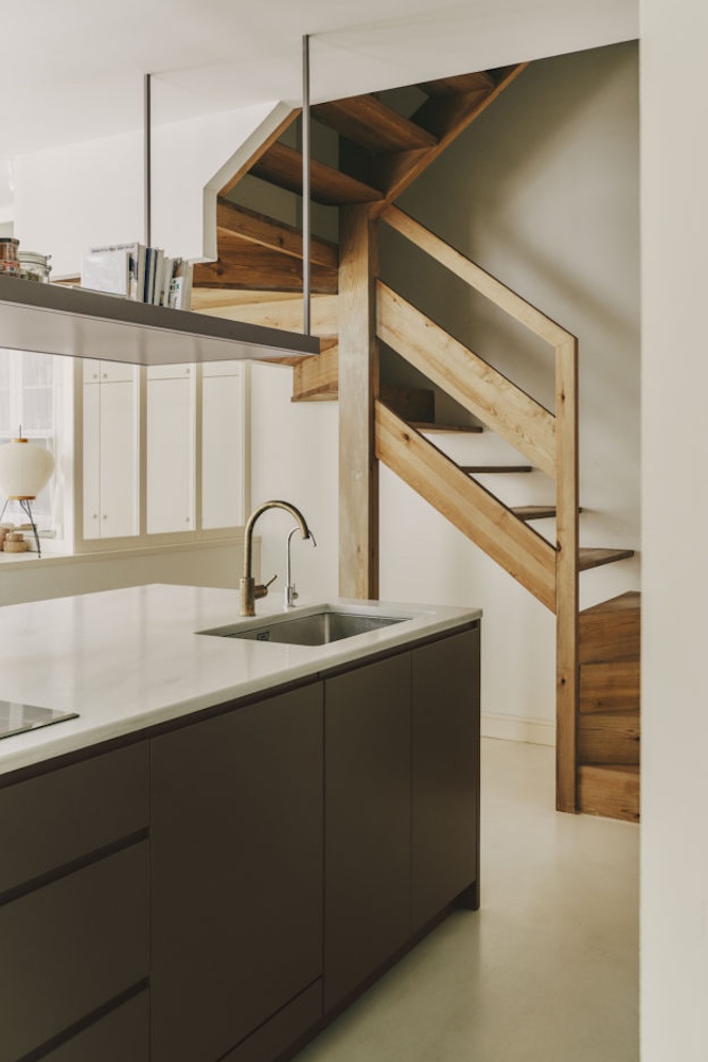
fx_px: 1003
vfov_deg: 55.7
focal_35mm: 34
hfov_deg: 38.9
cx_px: 351
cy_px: 488
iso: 400
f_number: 9
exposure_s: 1/3
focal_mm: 31
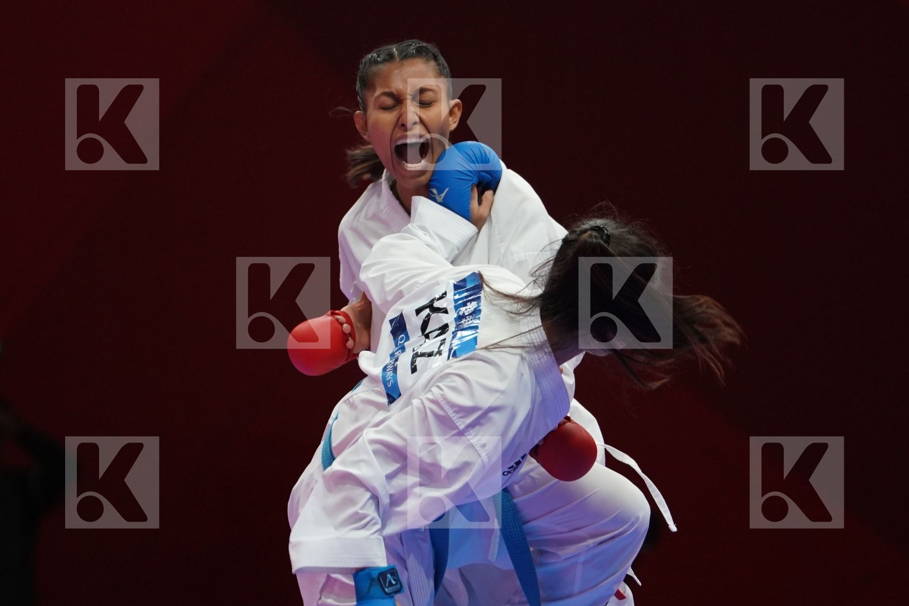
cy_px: 303
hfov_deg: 4.9
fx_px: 10604
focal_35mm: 420
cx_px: 454
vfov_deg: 3.3
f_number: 4
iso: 2500
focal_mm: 280
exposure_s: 1/1000
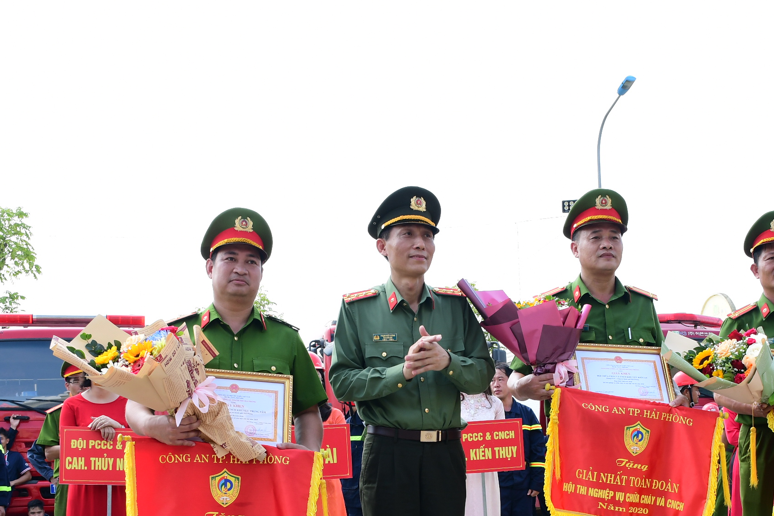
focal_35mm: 57
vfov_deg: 23.6
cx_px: 474
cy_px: 401
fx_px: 1222
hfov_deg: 35.0
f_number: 7.1
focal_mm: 23
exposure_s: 1/200
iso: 200
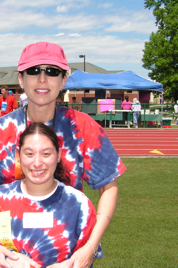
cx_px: 25
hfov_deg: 24.9
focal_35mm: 53
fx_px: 393
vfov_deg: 37.5
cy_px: 135
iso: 50
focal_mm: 6.3
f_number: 4.5
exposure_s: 1/640
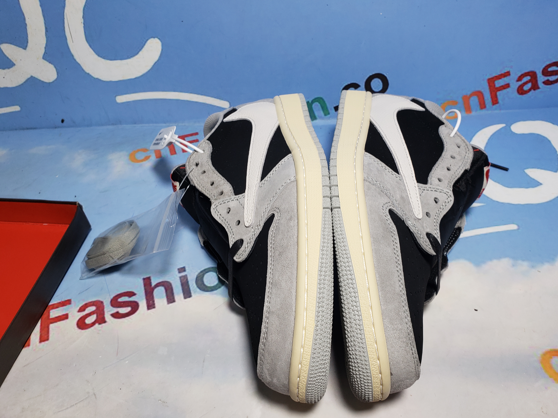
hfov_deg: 65.3
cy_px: 213
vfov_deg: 51.3
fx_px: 435
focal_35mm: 27
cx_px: 282
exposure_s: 1/196
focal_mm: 4.3
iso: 50
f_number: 2.4
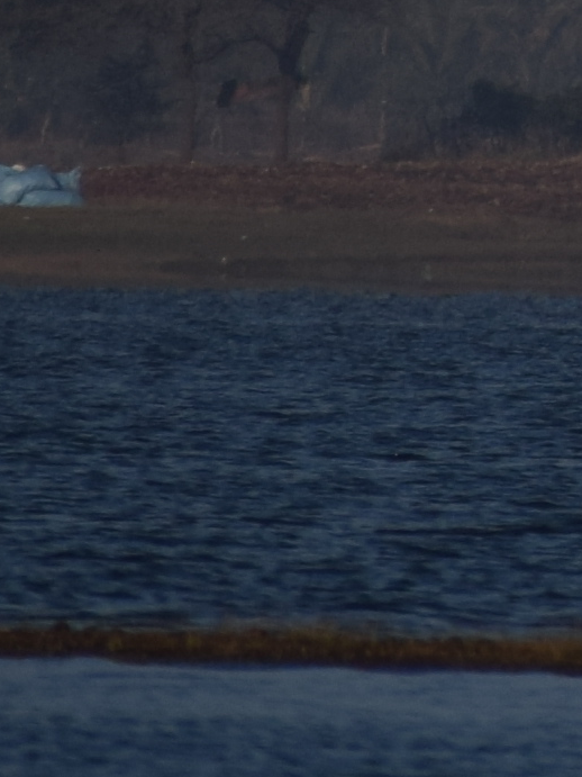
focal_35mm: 2879
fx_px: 64560
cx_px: 2770
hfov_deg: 0.5
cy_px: -870
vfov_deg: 0.7
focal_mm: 230
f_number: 5.6
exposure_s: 1/1600
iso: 100
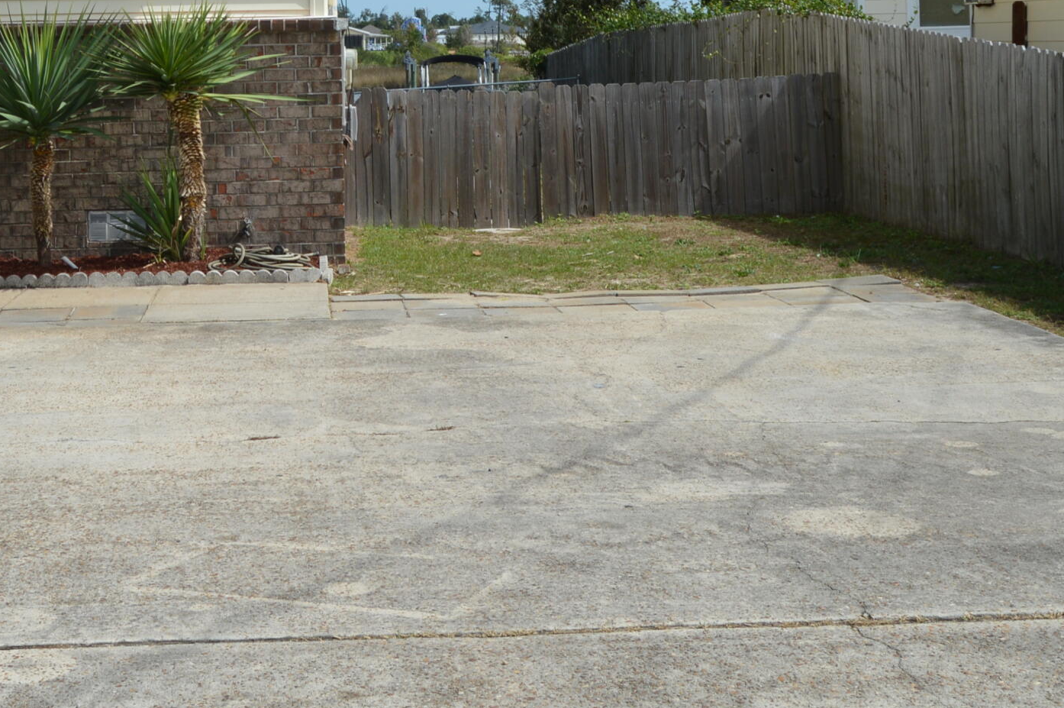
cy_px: -5
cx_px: 310
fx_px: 2097
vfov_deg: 18.6
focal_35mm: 71
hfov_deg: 28.2
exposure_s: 1/320
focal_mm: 22
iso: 100
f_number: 9
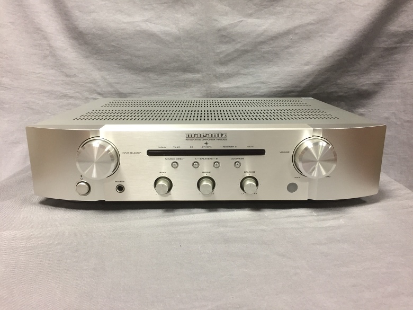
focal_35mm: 29
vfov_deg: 48.2
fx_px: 346
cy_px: 155
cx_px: 206
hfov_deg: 61.7
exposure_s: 1/30
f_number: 2.2
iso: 100
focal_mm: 4.15
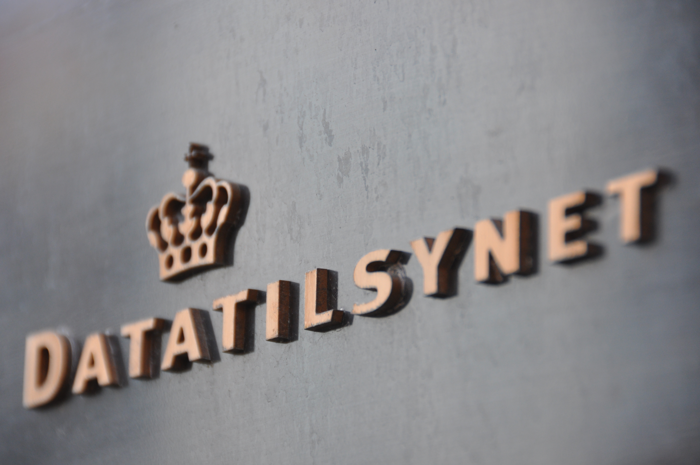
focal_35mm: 300
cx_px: 350
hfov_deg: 6.9
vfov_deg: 4.6
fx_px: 5826
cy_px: 232
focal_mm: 200
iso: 400
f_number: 5.6
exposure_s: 1/250
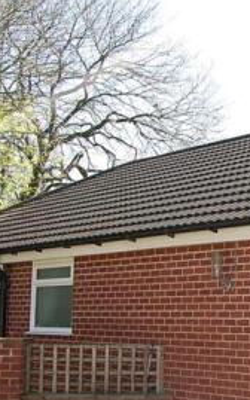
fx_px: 731
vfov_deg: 30.6
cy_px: 216
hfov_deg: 17.6
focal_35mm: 67
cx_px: 366
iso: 360
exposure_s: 1/500
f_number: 5.6
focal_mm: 18
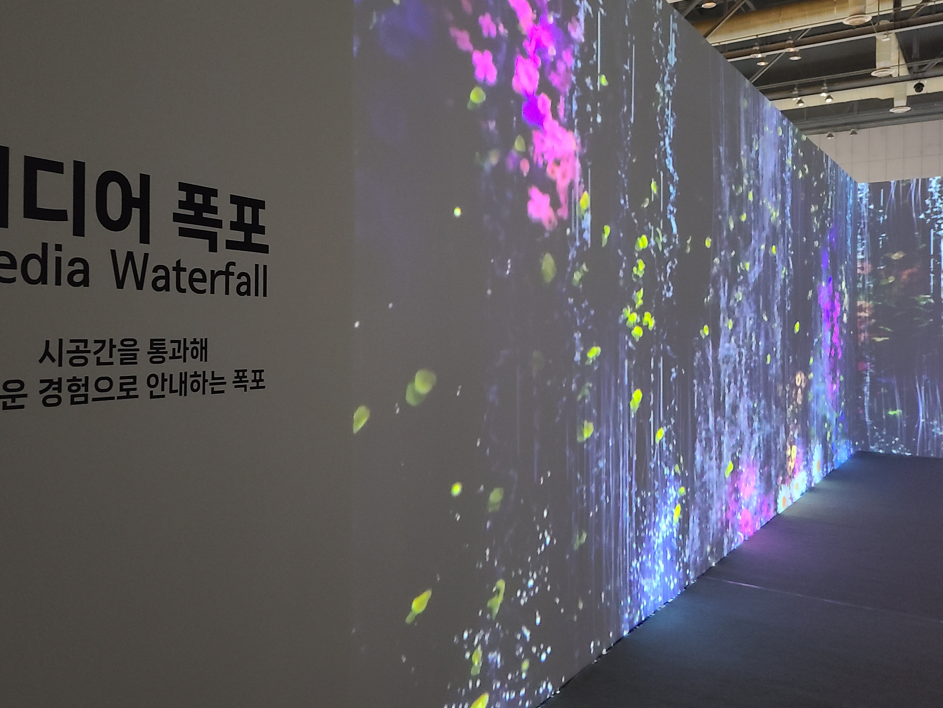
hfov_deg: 59.9
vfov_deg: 46.7
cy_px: 321
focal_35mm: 30
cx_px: 440
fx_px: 817
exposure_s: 1/24
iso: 1000
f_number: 1.8
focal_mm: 5.4
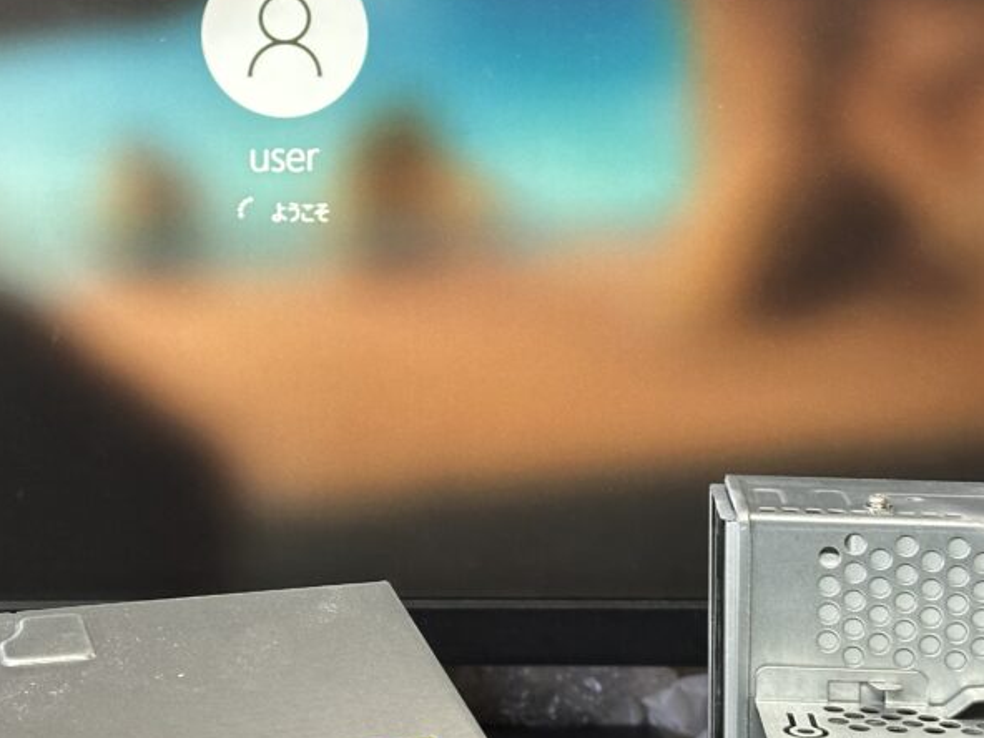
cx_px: 283
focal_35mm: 83
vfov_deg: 17.7
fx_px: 2359
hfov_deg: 23.4
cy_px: 214
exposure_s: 1/33
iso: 320
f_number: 1.78
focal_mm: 6.86
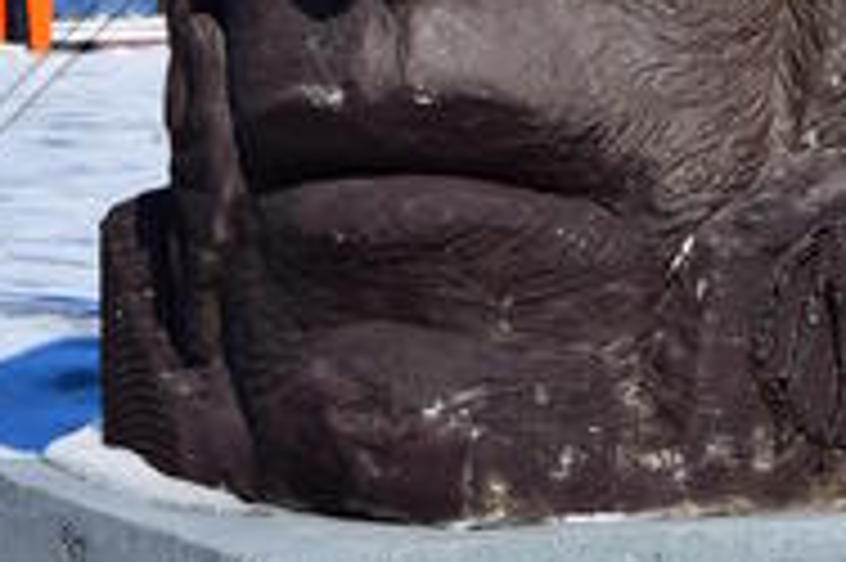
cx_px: 596
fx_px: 5447
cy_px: -481
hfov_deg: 8.9
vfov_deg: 5.8
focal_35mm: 232
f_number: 9
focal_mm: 50
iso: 100
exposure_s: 1/320
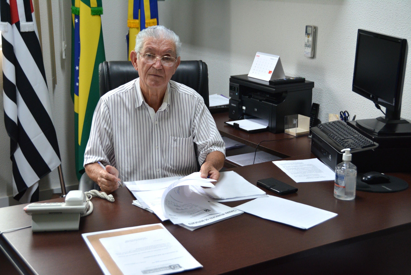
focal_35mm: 52
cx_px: 206
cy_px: 138
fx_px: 600
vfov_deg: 25.8
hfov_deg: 37.8
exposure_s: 1/60
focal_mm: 35
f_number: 4.2
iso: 800
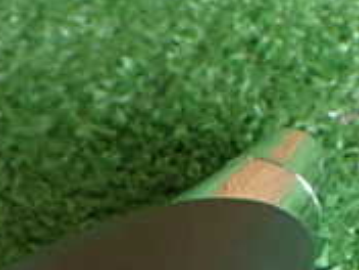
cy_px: 421
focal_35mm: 102
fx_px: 1058
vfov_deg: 13.5
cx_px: 190
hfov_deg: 19.3
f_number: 2.3
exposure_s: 1/50
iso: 800
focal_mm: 5.4
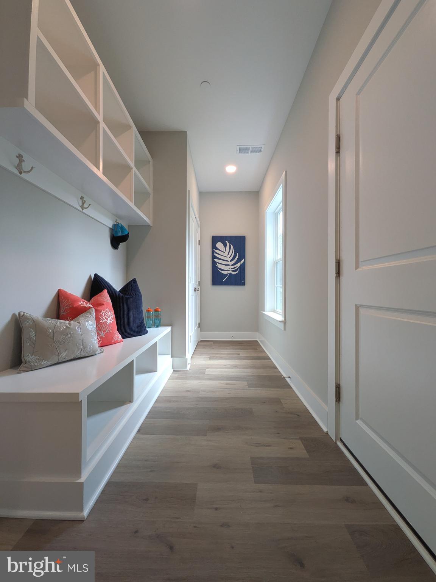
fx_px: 235
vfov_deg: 102.1
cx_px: 218
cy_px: 291
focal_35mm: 14
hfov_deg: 85.7
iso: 162
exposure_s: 1/120
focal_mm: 1.85
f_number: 2.2
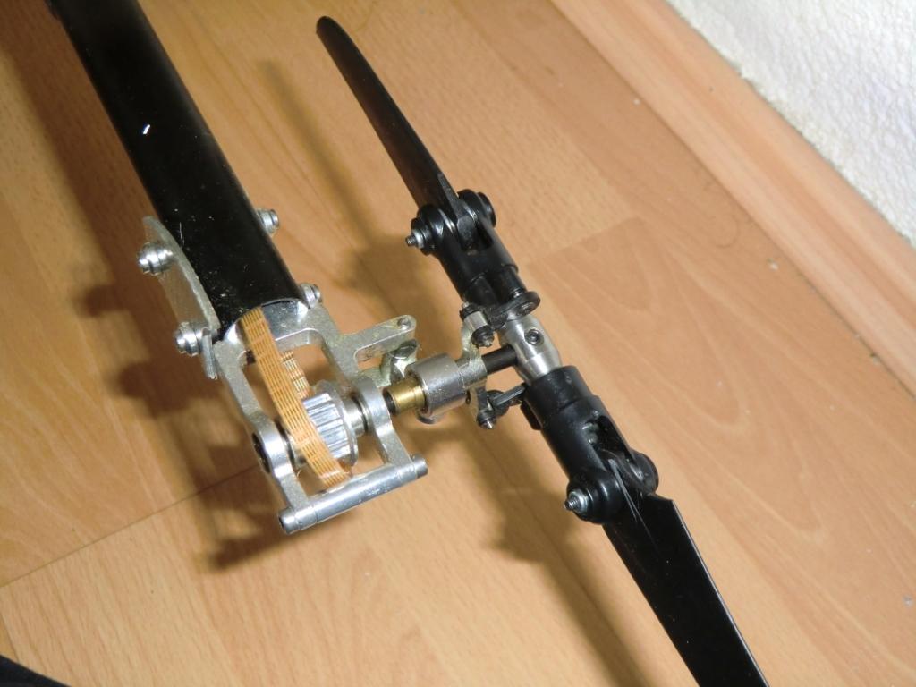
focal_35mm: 40
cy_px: 344
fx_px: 1058
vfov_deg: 36.0
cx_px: 458
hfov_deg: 46.8
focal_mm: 7.1
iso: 400
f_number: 3.8
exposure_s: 1/30
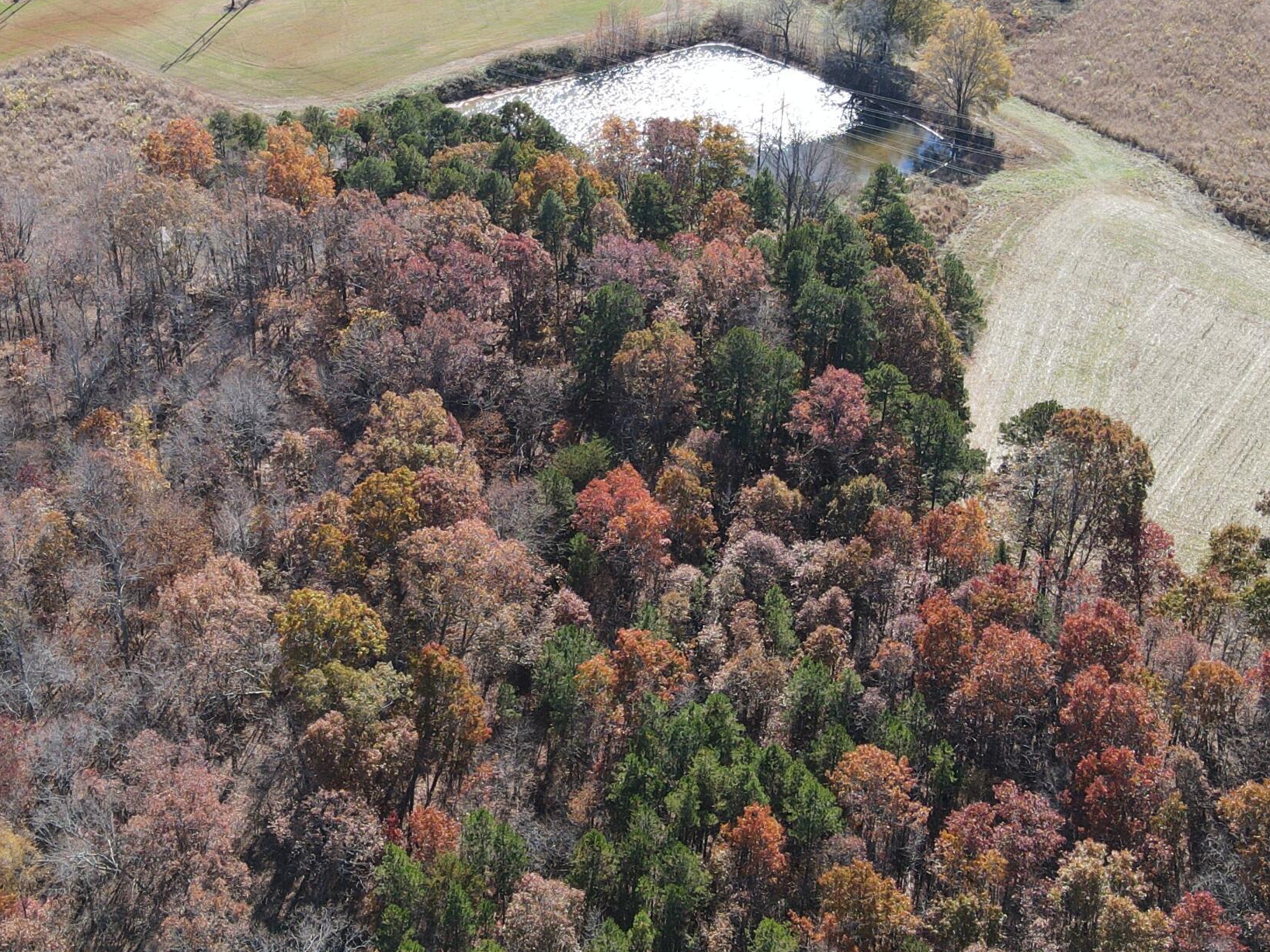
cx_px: 466
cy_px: 358
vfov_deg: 32.7
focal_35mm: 44
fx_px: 1614
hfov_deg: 42.6
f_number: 2.8
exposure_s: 1/15
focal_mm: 4.5
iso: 180
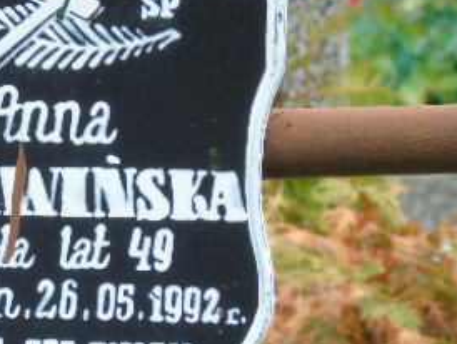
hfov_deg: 4.0
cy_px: 274
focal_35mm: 495
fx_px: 6541
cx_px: 17
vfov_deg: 3.0
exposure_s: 1/125
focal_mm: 38
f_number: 4.7
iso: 250
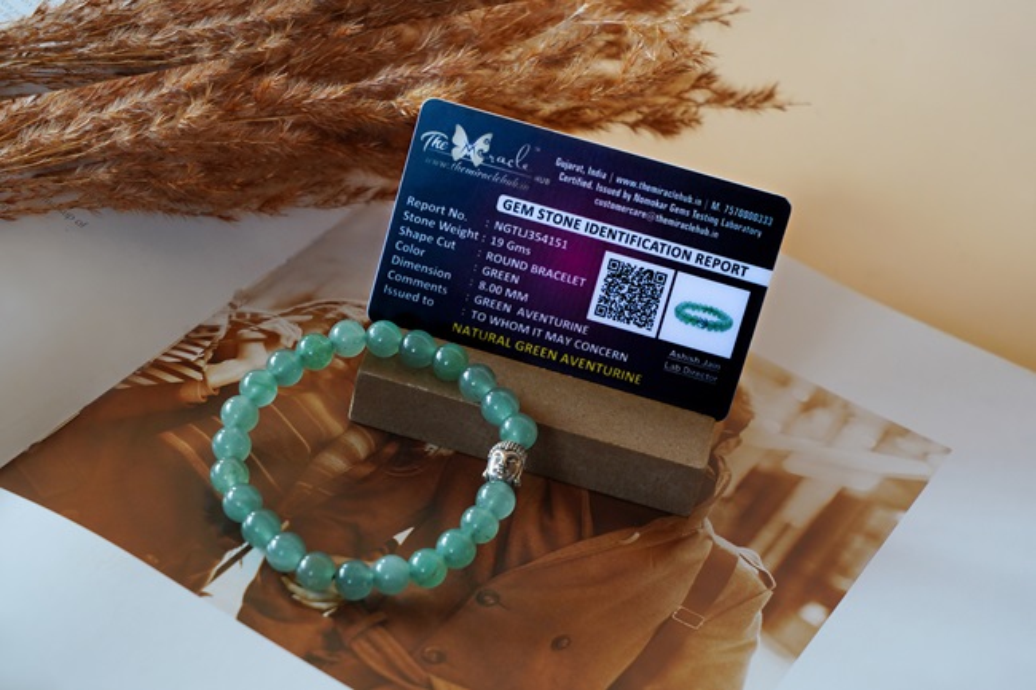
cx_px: 518
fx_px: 2014
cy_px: 345
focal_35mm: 70
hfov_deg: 28.9
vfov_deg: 19.4
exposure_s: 1/100
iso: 1600
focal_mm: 70
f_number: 8
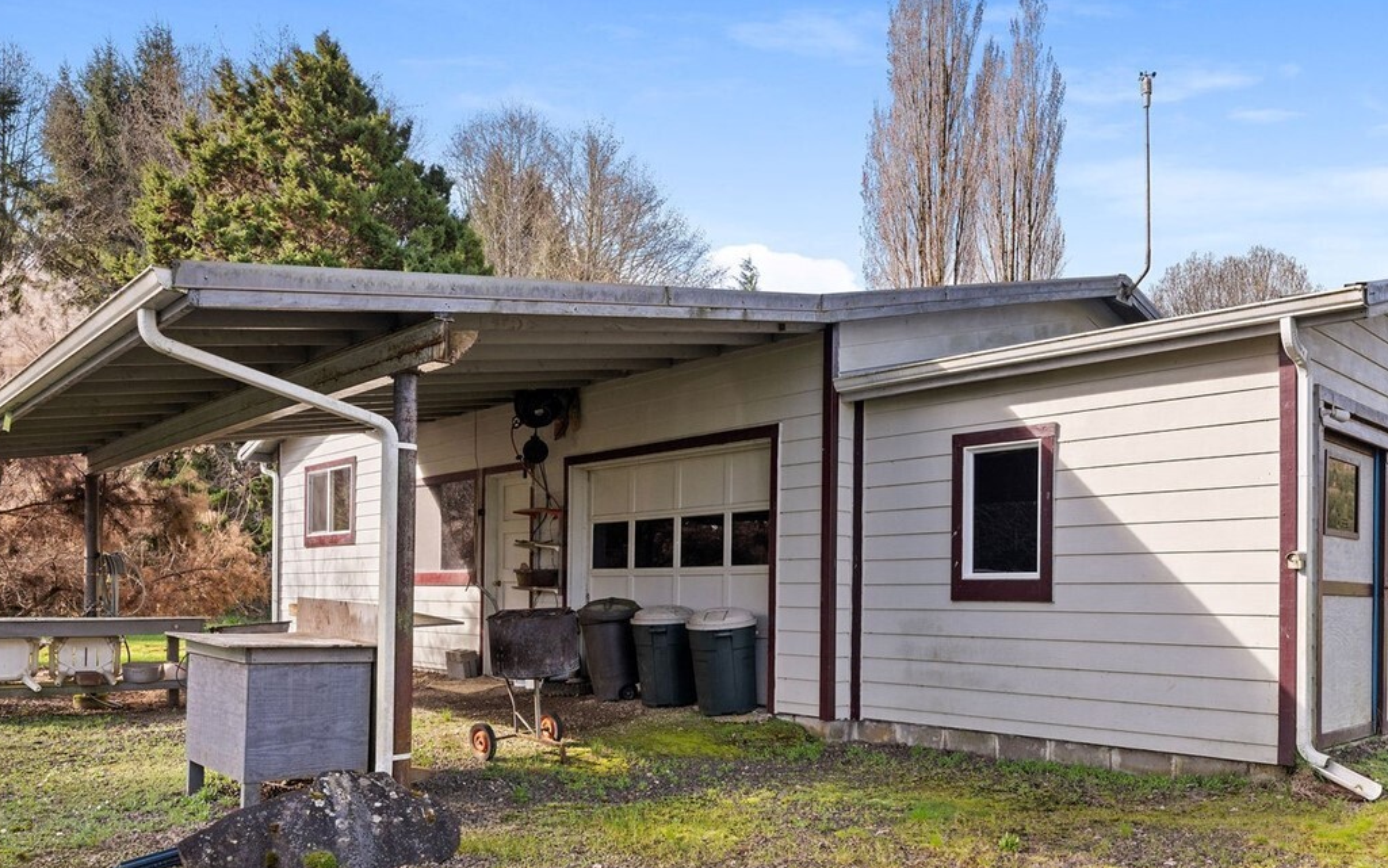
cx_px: 787
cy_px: 592
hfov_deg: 66.5
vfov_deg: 44.0
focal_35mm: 28
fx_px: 1053
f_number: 8
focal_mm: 16.5
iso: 400
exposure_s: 1/125
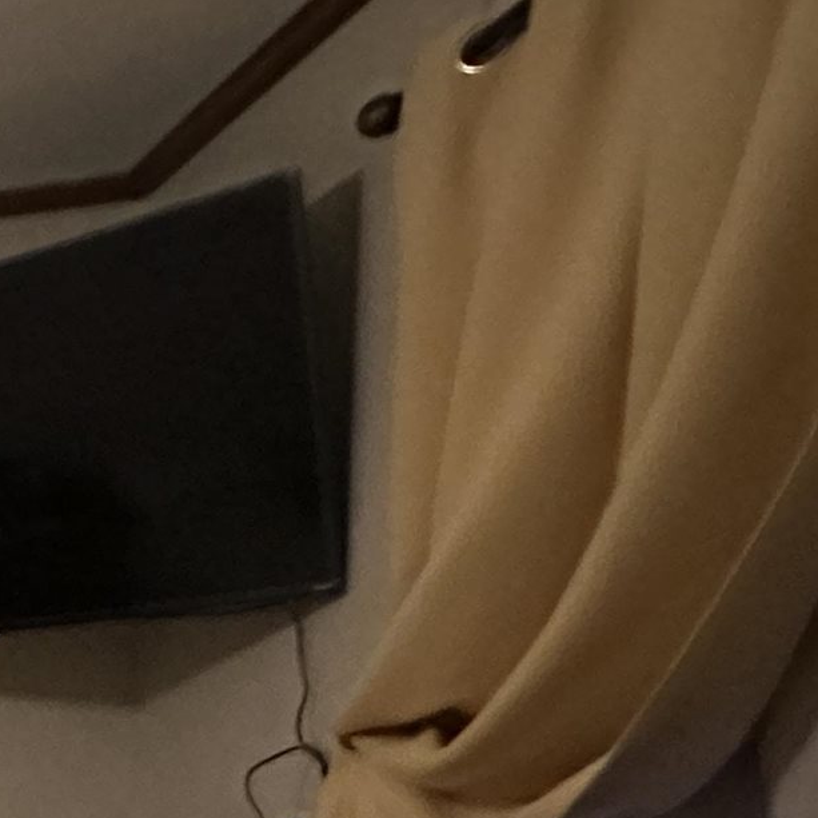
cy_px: 913
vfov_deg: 25.6
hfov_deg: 15.6
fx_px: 1658
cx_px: -1102
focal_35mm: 62
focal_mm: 2.22
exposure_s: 1/60
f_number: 2.2
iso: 1250
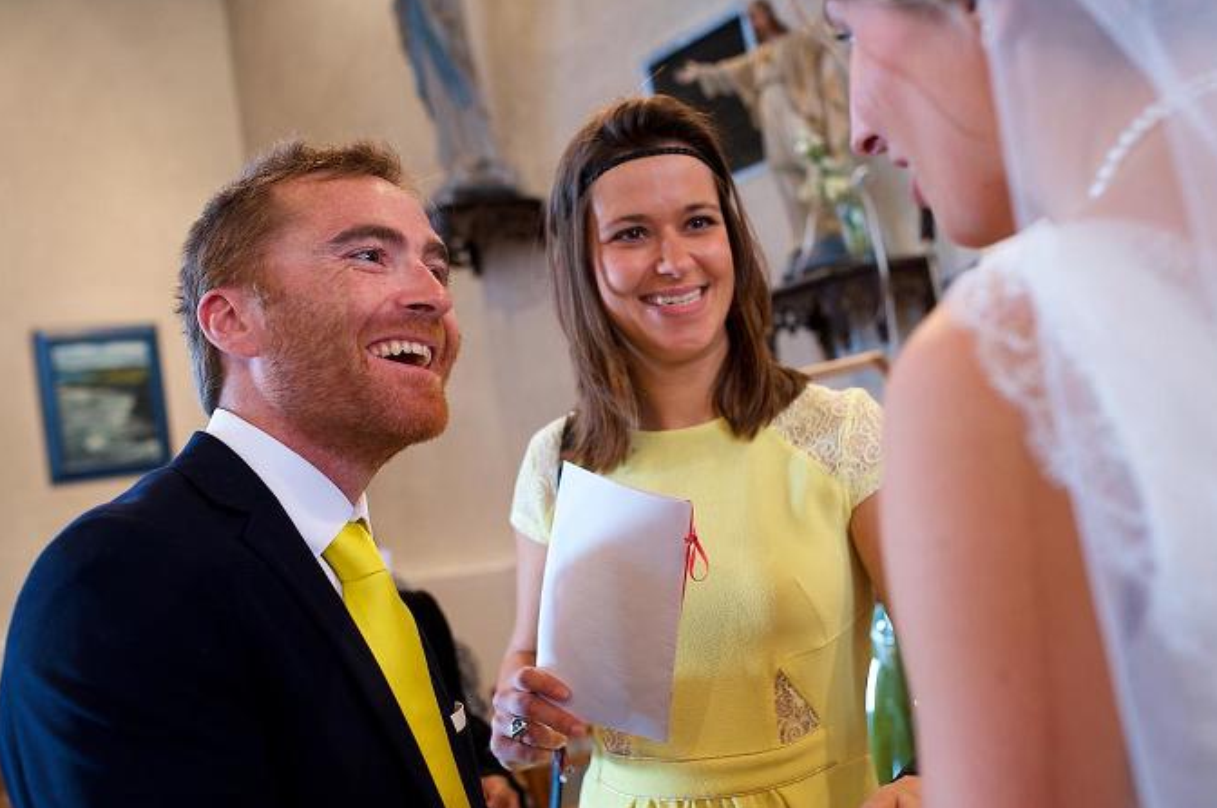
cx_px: 632
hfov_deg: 48.5
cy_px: 357
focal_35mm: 40
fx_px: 1350
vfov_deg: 33.3
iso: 1250
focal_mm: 35
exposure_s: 1/80
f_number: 3.2
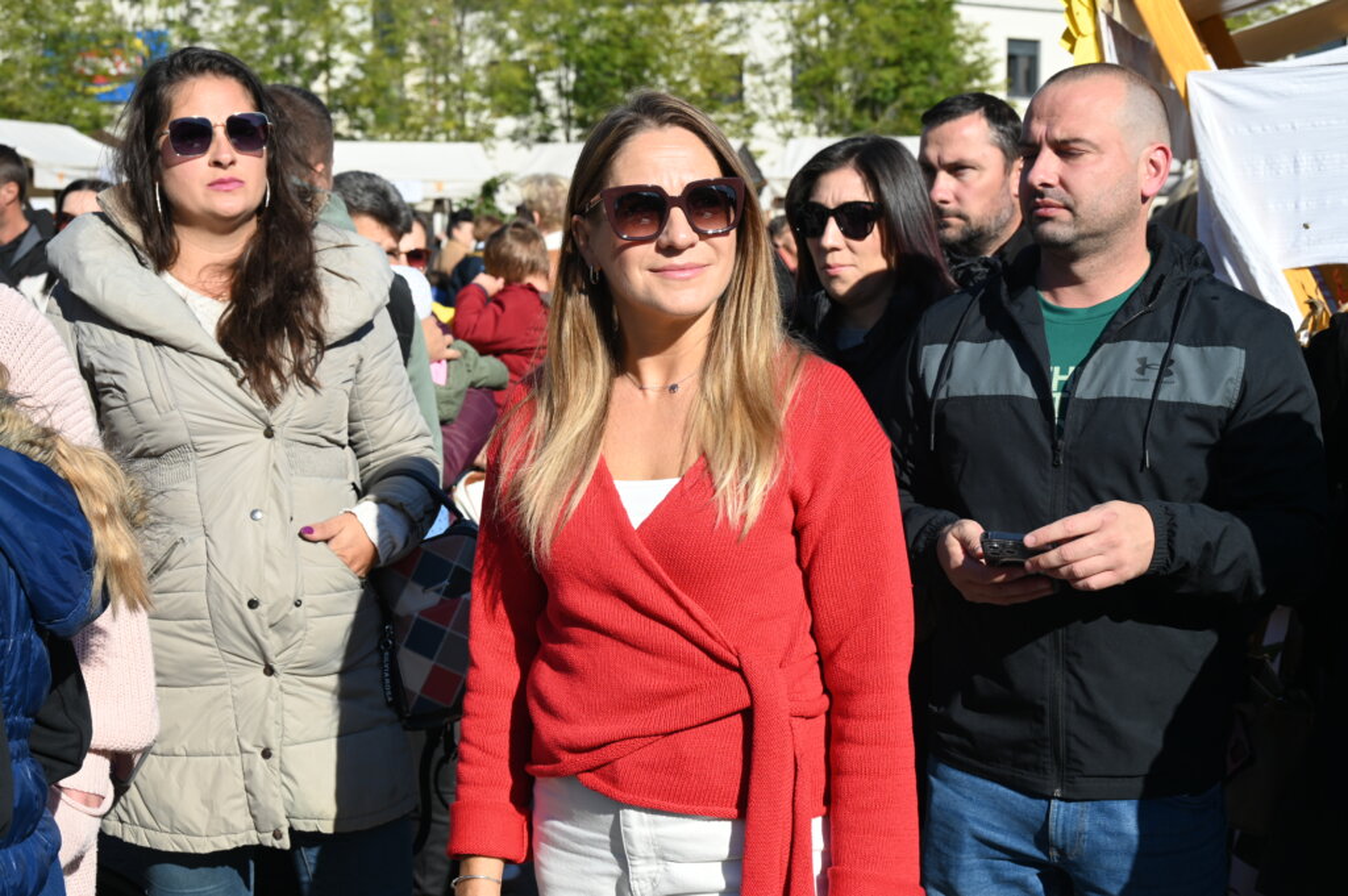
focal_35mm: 54
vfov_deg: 25.0
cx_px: 674
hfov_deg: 36.9
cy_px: 448
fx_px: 2020
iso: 100
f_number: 8
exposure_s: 1/250
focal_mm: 54
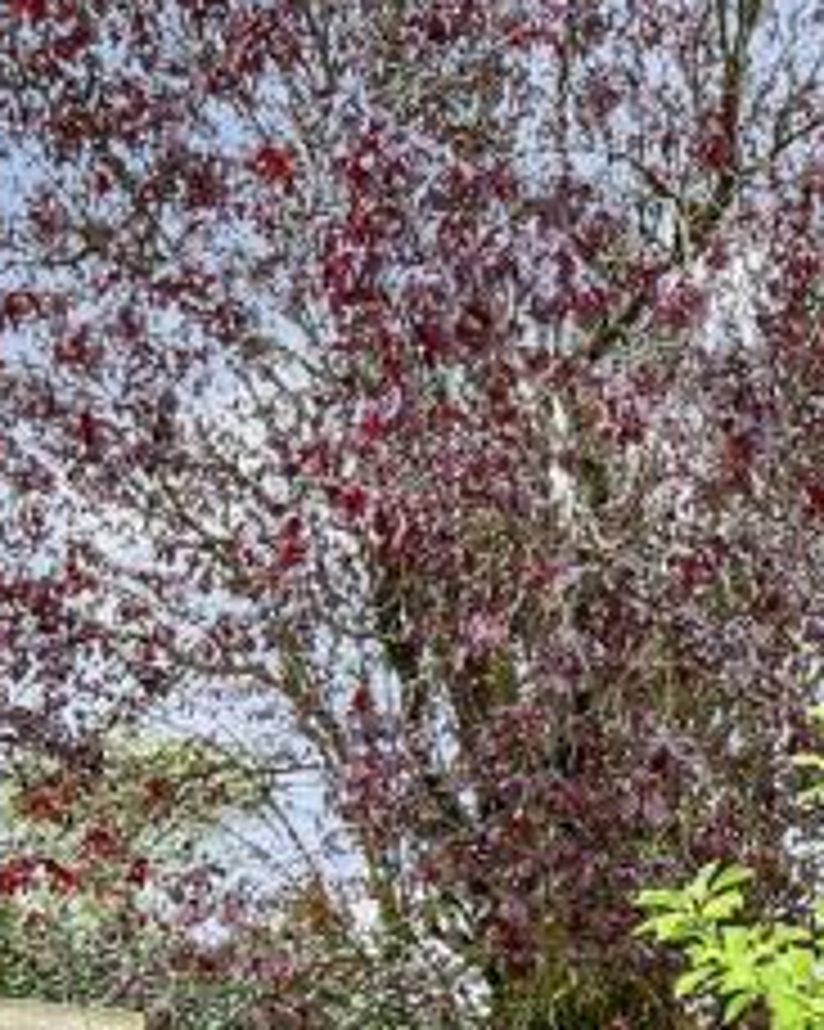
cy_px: 1235
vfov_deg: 26.7
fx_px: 1922
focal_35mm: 63
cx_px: 941
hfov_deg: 22.6
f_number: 8
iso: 400
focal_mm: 10
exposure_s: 1/160
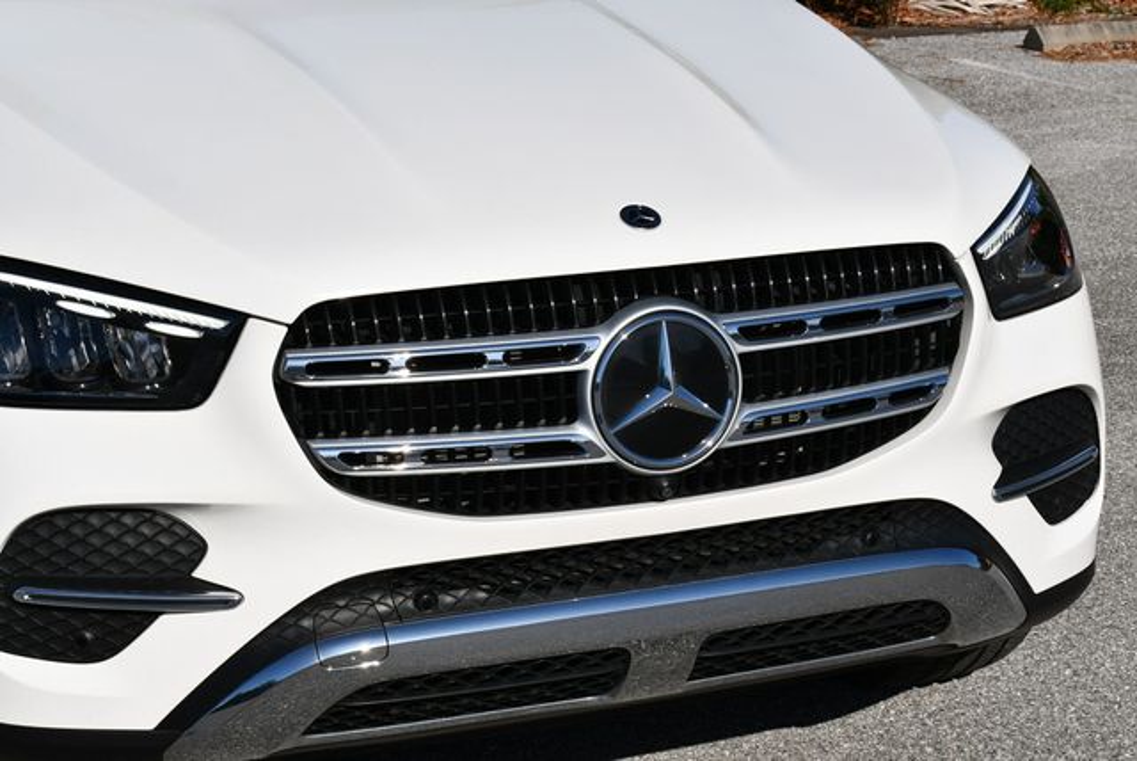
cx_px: 568
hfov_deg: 24.2
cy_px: 380
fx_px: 2655
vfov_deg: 16.3
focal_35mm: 84
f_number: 10
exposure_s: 1/400
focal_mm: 42
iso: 100
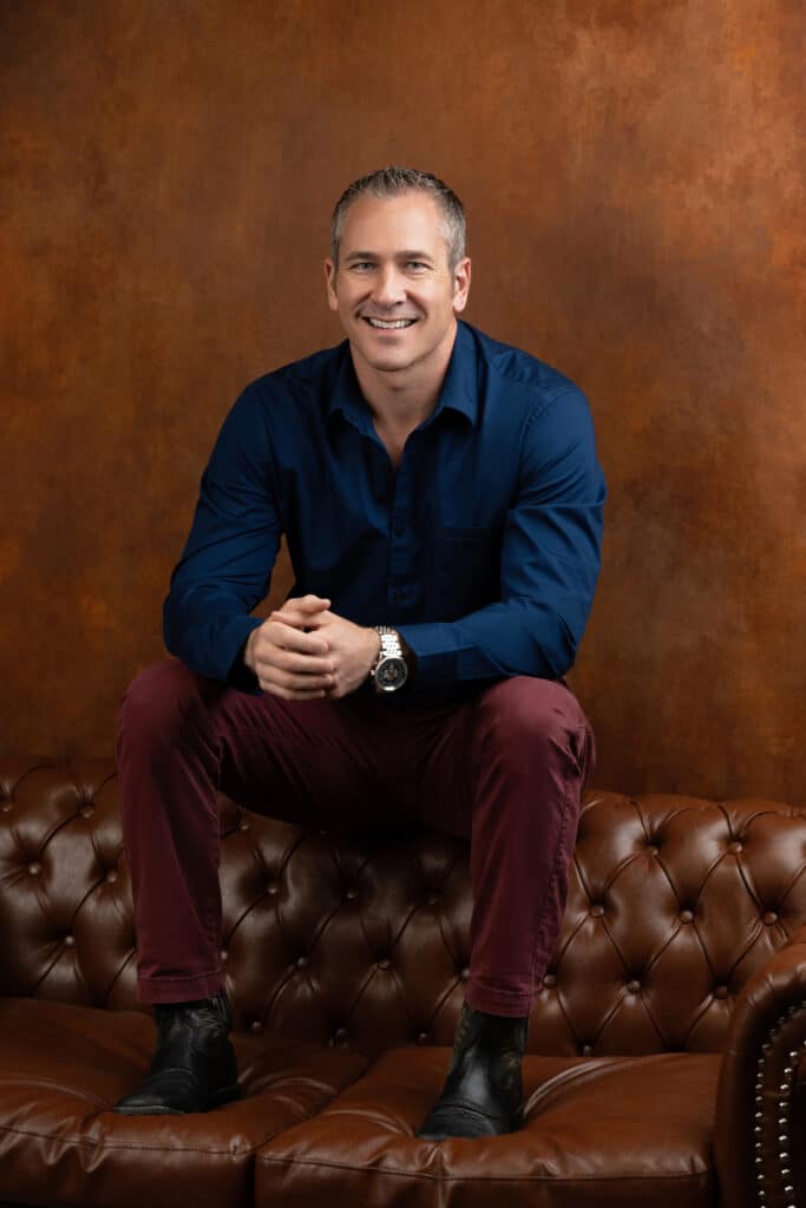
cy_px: 604
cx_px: 403
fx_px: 4062
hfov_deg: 11.3
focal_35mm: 121
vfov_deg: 16.9
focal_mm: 121
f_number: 4
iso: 500
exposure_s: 1/125
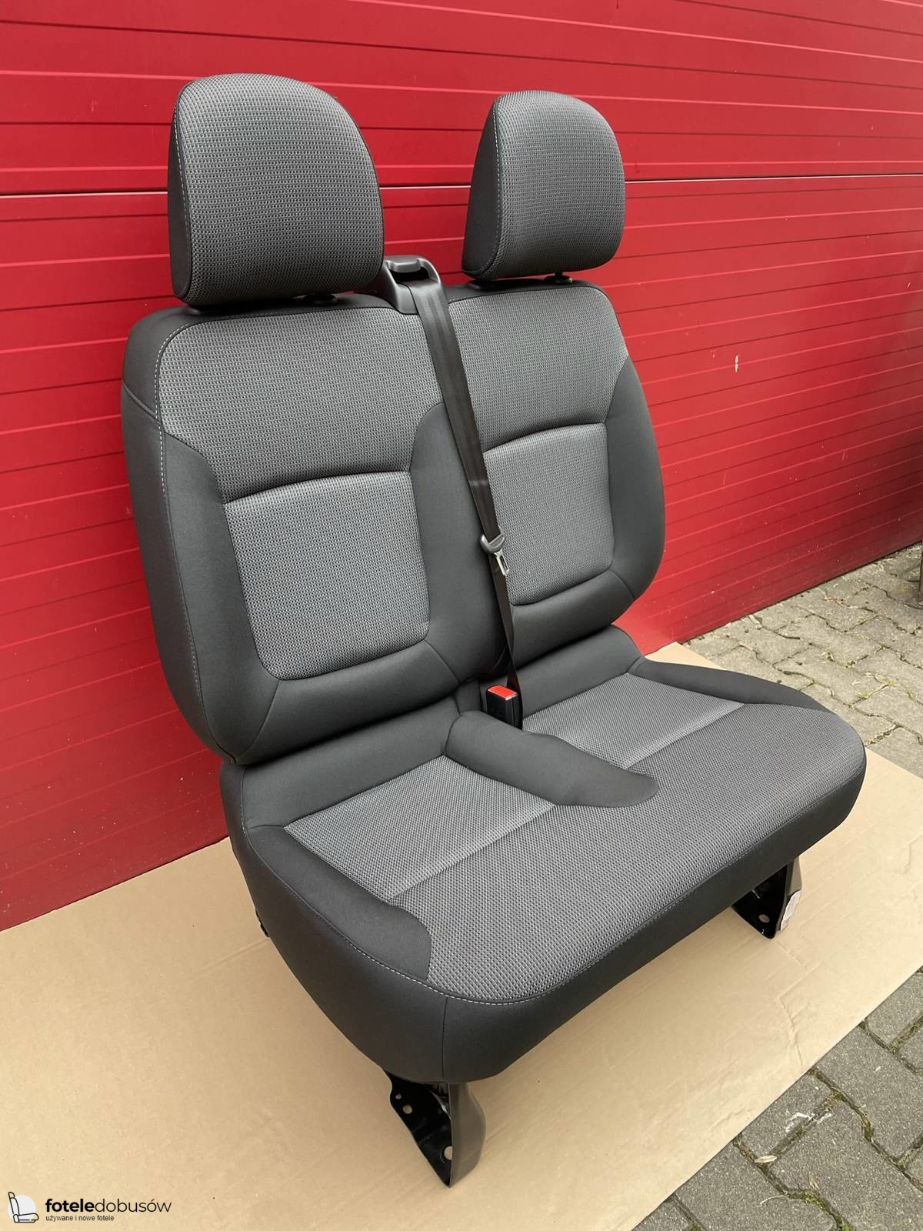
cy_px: 616
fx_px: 924
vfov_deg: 67.3
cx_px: 462
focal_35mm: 26
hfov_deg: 53.1
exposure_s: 1/111
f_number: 1.6
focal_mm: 4.2
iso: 125
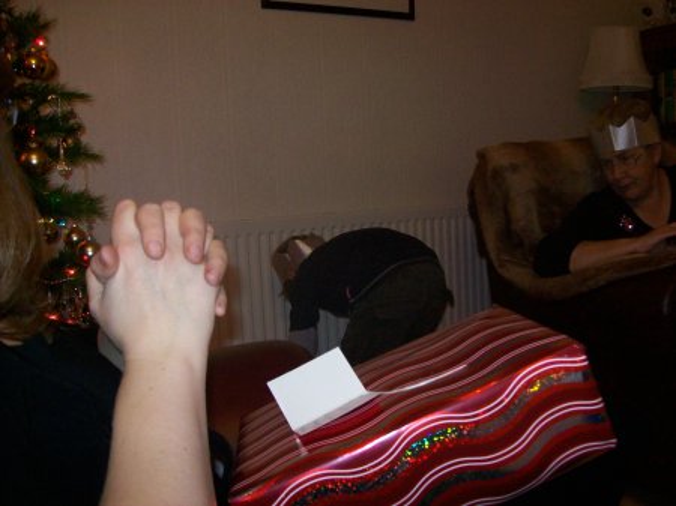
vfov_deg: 39.6
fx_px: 703
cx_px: 338
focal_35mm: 36
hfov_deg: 51.4
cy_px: 253
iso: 200
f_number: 2.7
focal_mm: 6
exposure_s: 1/64
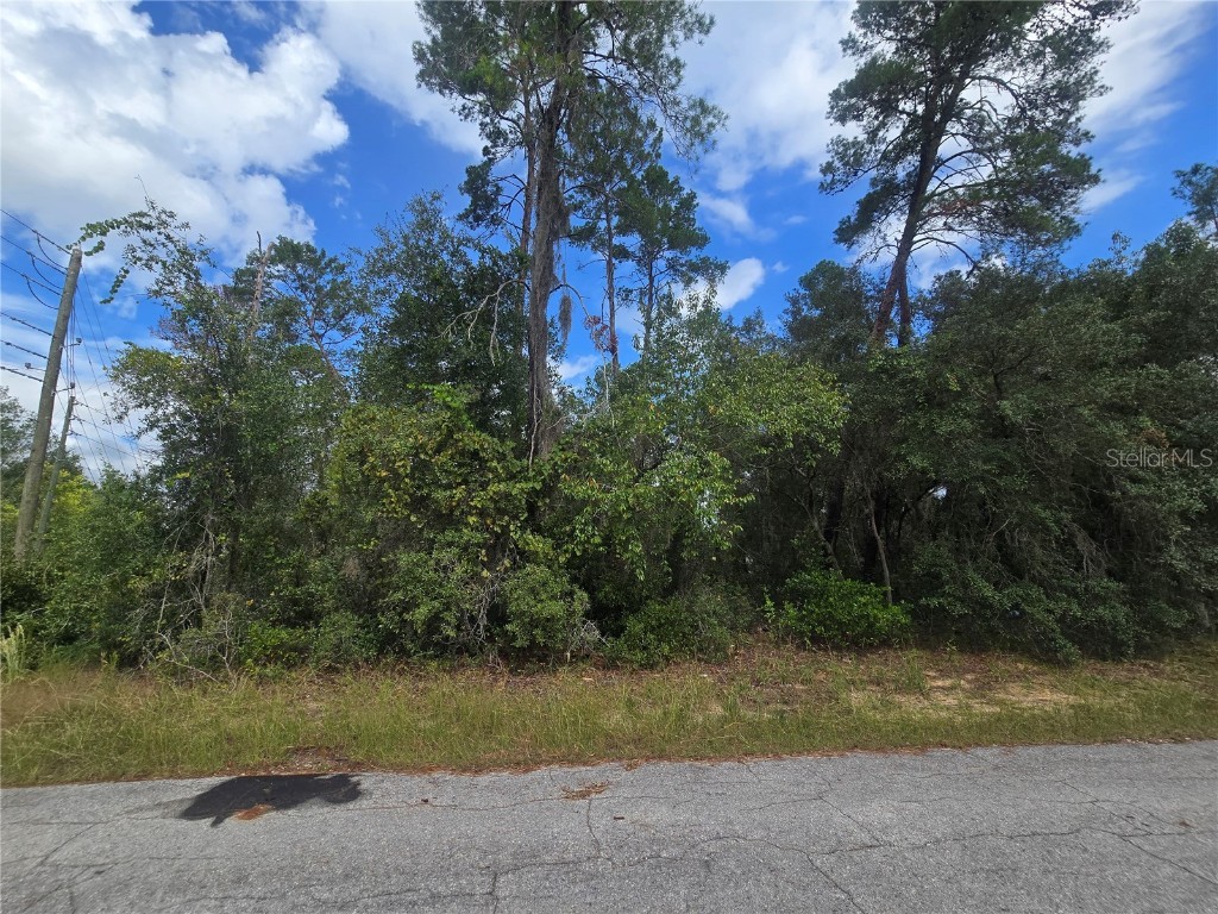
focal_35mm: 13
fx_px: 457
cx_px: 609
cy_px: 457
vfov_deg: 89.9
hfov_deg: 106.2
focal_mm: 2.2
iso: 50
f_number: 2.2
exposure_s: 1/1756
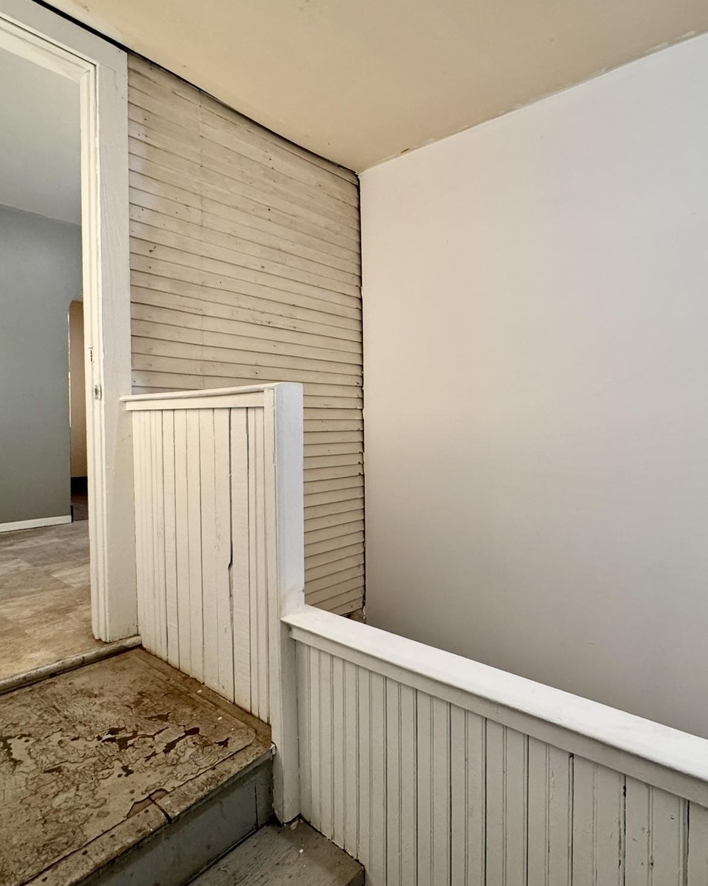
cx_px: 444
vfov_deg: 83.3
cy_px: 431
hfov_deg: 69.7
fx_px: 498
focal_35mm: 19
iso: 250
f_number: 2.2
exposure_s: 1/99
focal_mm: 2.22
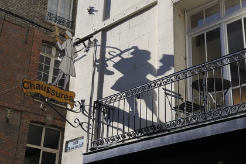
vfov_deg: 23.4
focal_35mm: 58
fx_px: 396
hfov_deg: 34.5
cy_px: 82
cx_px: 123
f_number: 11
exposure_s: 1/160
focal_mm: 58
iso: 200
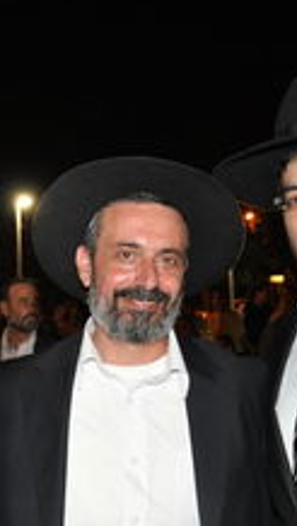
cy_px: 286
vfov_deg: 30.5
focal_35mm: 69
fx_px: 964
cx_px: 97
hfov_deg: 17.5
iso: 800
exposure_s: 1/60
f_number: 4
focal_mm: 24
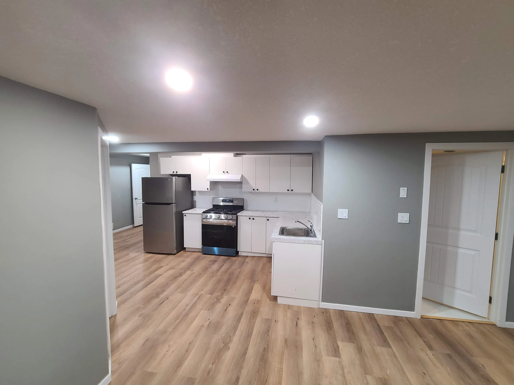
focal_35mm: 13
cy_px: 192
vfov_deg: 89.9
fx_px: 193
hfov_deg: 106.2
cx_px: 257
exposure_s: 1/40
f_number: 2.2
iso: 320
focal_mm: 2.2
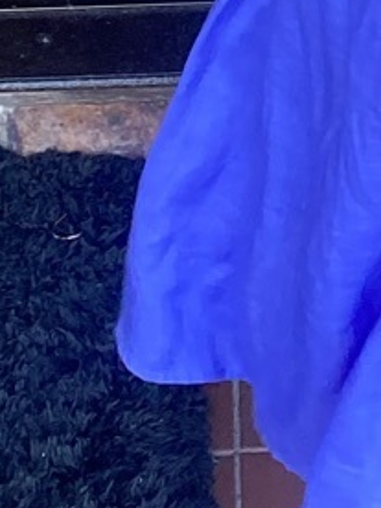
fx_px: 2832
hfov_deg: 7.4
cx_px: 723
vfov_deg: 9.1
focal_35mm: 193
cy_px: -762
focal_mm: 4.25
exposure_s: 1/121
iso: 80
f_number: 1.8
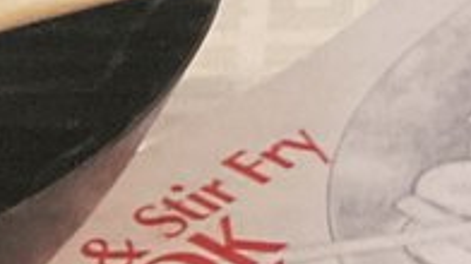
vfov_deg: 5.0
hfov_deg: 8.0
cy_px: 148
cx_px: -741
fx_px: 3046
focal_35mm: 244
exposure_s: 1/50
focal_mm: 3
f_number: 1.8
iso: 80
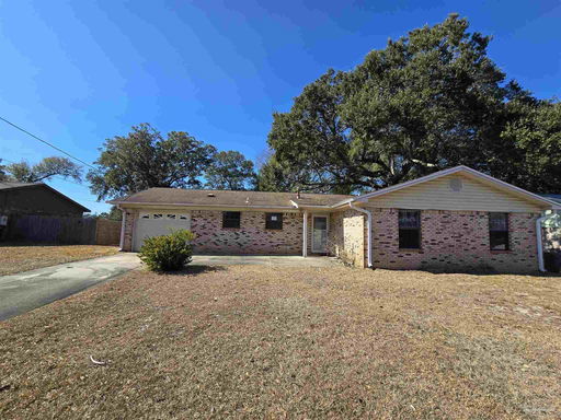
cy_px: 210
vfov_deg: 89.9
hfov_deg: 106.2
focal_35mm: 13
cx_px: 280
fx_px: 211
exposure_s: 1/1814
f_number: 2.2
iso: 50
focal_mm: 2.2
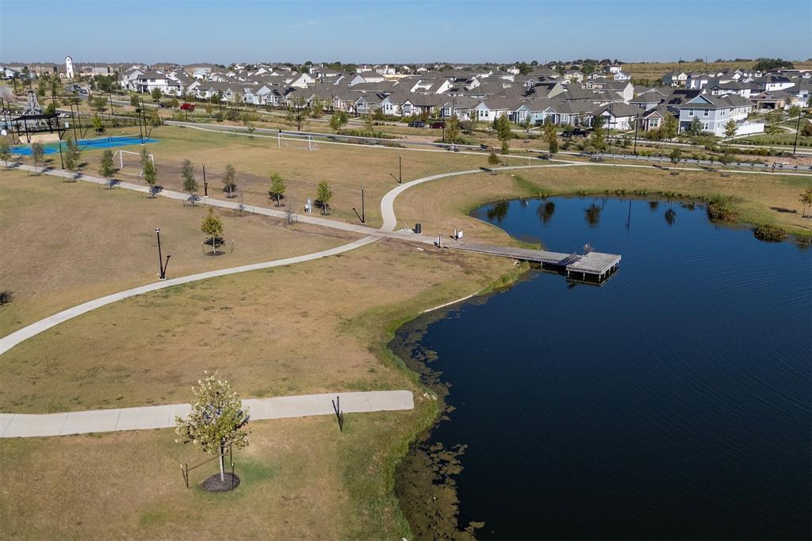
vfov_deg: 57.2
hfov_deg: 78.6
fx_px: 496
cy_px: 270
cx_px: 406
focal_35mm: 22
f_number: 7.1
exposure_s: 1/30
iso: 200
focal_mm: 22
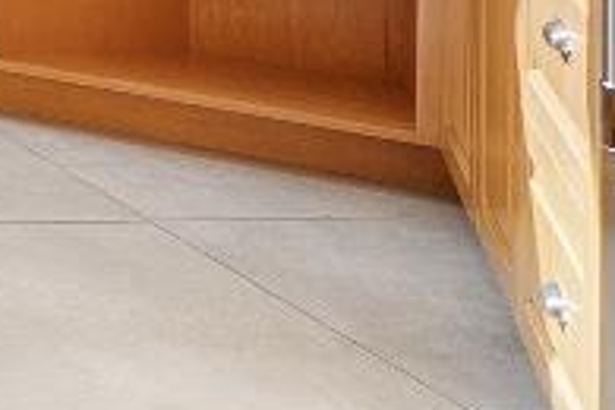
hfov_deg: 11.6
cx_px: -1214
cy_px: -549
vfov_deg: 11.5
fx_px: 1708
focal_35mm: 100
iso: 640
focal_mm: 13
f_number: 11
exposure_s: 1/80
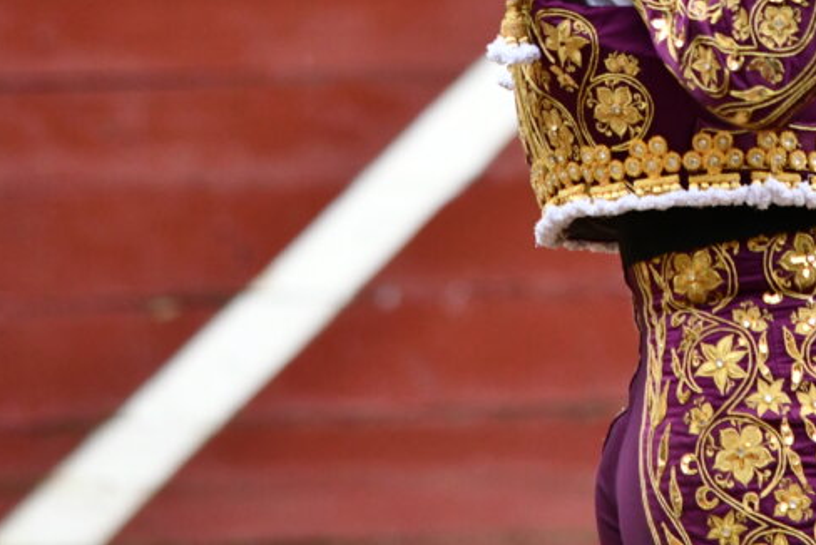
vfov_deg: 1.9
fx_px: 16715
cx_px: 726
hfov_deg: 2.8
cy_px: -110
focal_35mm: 737
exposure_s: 1/1250
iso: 2000
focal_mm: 200
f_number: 9
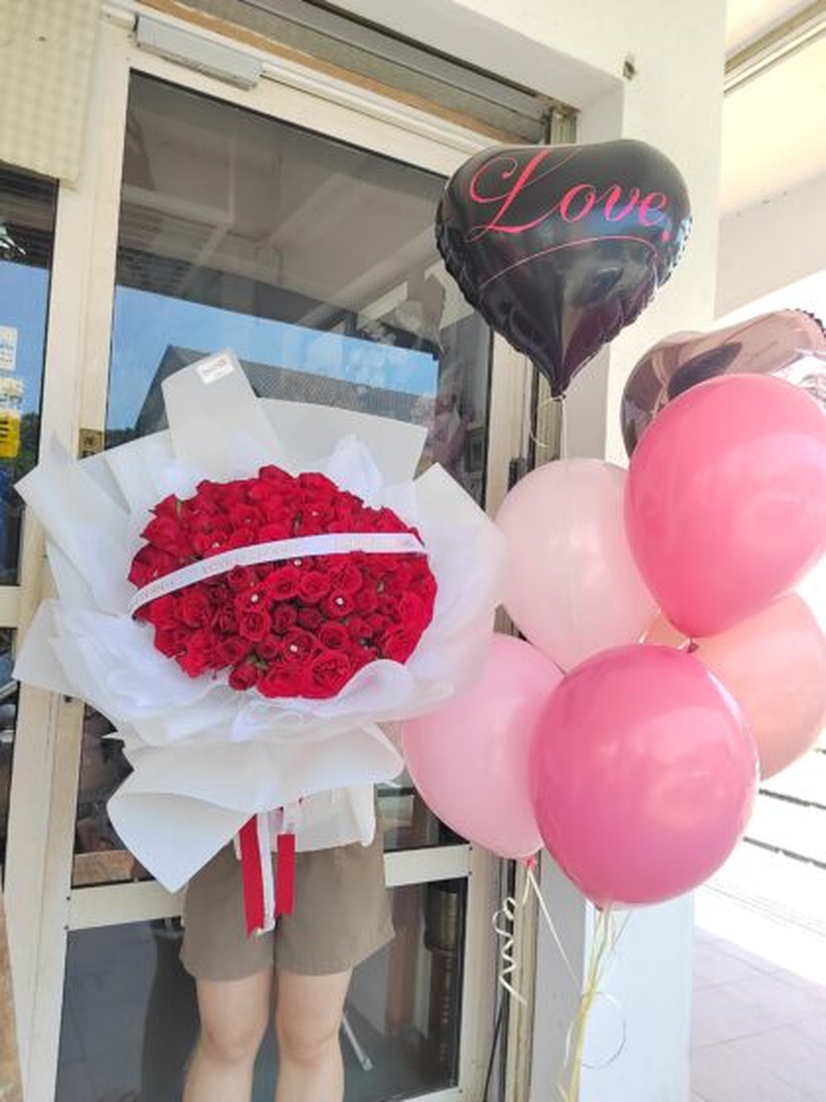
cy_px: 551
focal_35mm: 23
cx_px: 413
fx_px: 732
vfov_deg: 73.9
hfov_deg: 58.9
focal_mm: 5.52
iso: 100
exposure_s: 1/126
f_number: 1.9
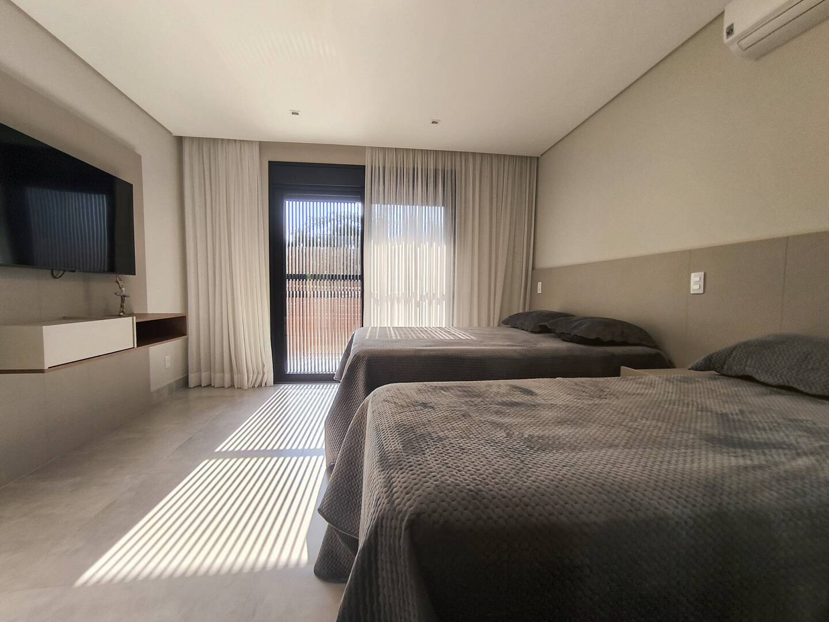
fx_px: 383
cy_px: 311
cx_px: 414
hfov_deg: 94.5
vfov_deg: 78.1
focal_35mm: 16
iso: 64
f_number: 2.2
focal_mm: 1.65
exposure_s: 1/120
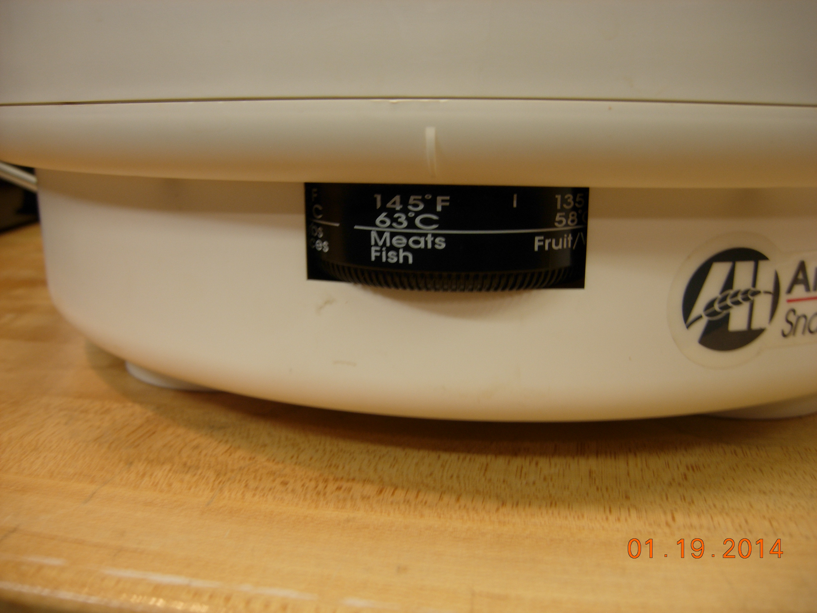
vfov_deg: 39.7
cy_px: 306
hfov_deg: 51.4
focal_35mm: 36
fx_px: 850
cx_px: 408
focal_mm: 7.5
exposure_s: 1/6.5
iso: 50
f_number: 2.7
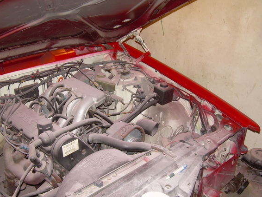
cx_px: 128
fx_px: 325
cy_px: 96
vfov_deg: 33.6
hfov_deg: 43.9
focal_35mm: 43
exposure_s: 1/60
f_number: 2.8
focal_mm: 6.3
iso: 92
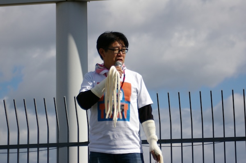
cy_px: 82
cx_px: 123
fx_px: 871
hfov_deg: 16.1
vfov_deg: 10.7
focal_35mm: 128
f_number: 5.6
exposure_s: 1/4000
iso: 400
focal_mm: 85
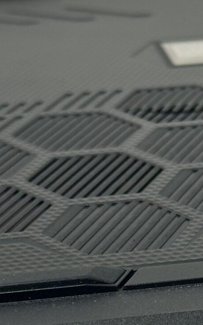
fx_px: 1584
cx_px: 256
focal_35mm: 179
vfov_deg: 11.6
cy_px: 279
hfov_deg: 7.3
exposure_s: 1/642
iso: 64
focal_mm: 6.86
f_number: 1.78
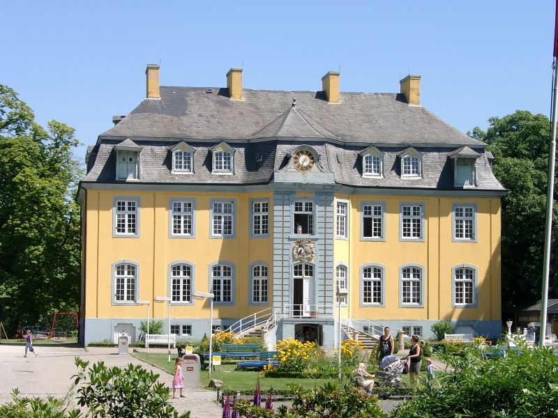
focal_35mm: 90
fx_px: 1451
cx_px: 279
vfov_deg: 16.4
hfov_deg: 21.8
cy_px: 209
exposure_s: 1/408
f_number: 4
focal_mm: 18.7
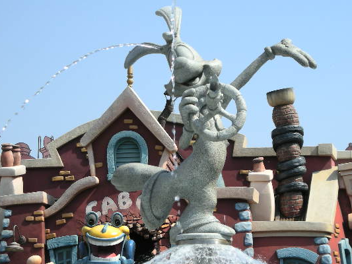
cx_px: 182
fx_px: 1282
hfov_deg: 15.6
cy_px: 127
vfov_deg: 11.8
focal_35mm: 126
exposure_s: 1/340
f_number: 4.7
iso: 50
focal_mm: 17.1
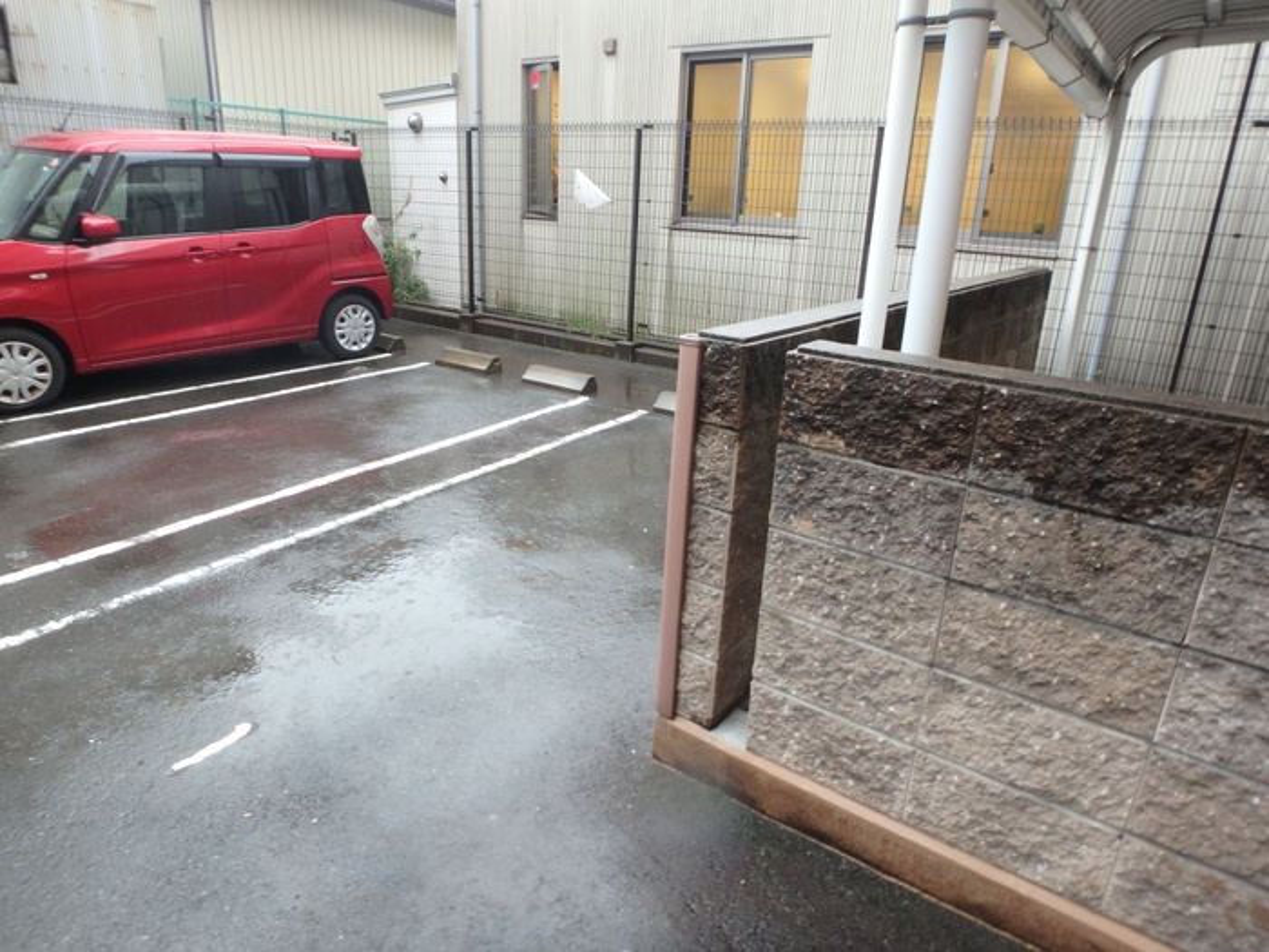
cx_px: 634
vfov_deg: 63.4
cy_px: 476
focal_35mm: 21
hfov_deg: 79.0
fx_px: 770
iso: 200
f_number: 3.5
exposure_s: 1/50
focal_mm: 3.7
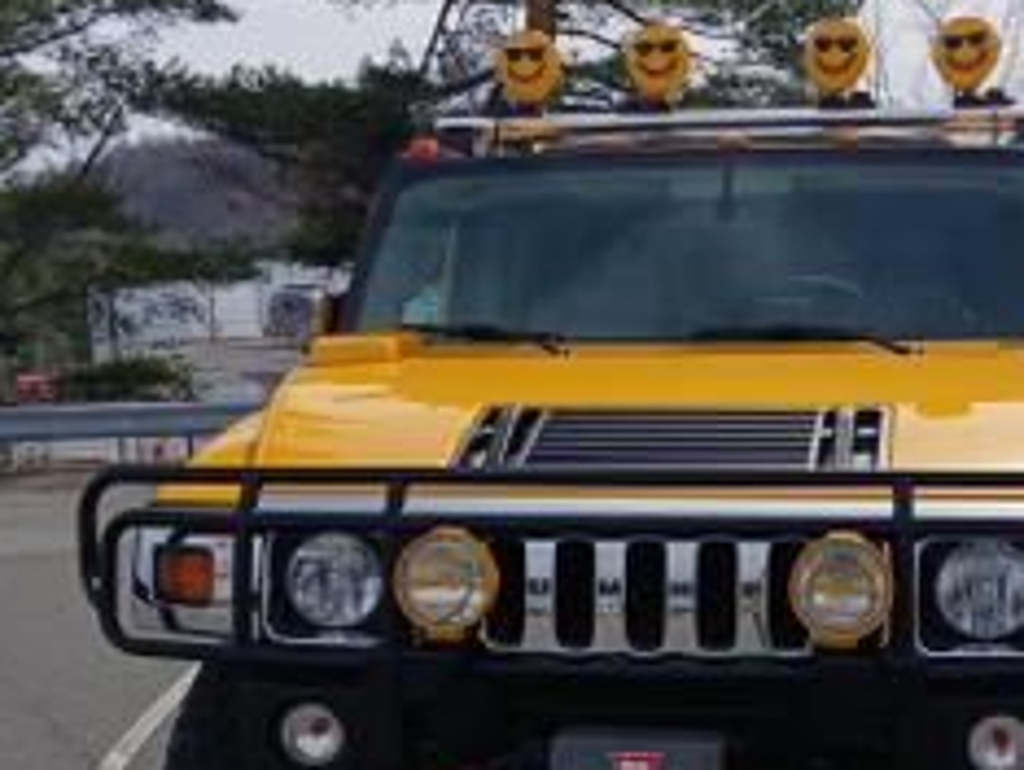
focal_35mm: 56
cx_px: 700
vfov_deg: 26.0
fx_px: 1658
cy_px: 529
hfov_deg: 33.9
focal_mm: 3.98
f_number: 1.8
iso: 20
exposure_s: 1/1471
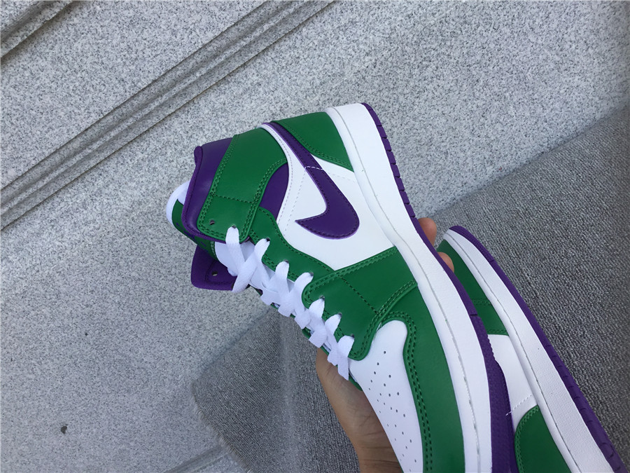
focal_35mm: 31
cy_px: 236
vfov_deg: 45.4
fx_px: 564
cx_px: 315
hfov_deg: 58.4
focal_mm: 3.3
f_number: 2.4
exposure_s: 1/512
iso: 25
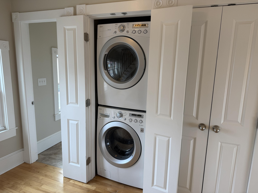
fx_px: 179
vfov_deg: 56.8
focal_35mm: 24
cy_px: 96
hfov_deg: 71.6
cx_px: 129
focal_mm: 6.76
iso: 64
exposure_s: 1/120
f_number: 1.78
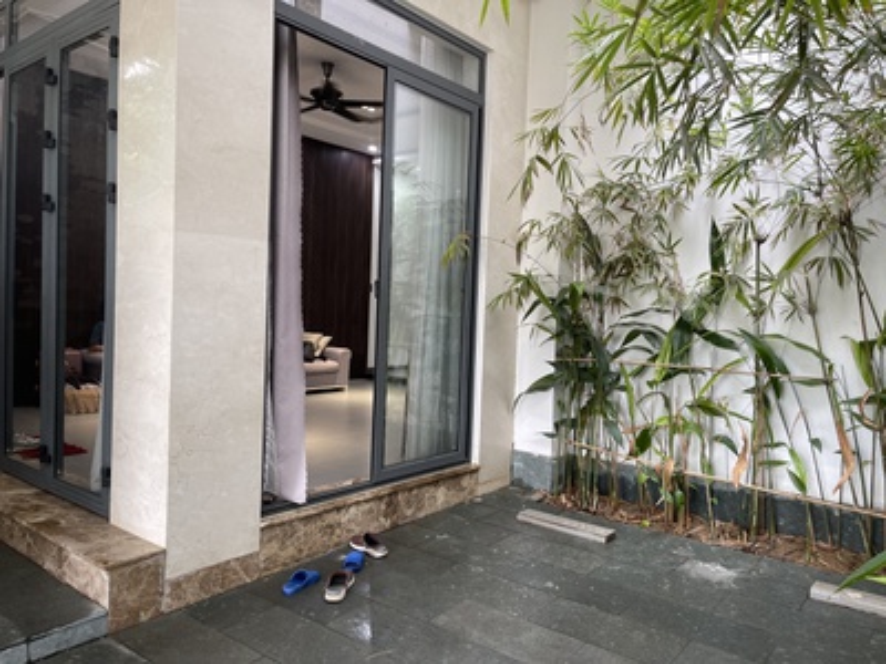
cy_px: 332
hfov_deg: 67.3
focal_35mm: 26
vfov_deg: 53.1
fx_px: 665
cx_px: 443
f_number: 1.6
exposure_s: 1/97
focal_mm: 5.1
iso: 125
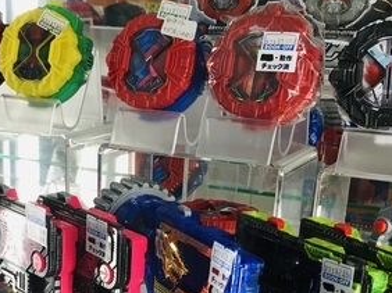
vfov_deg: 21.4
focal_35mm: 66
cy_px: 298
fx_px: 747
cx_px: 120
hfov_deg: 29.1
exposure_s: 1/40
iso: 25
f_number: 2.2
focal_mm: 4.15
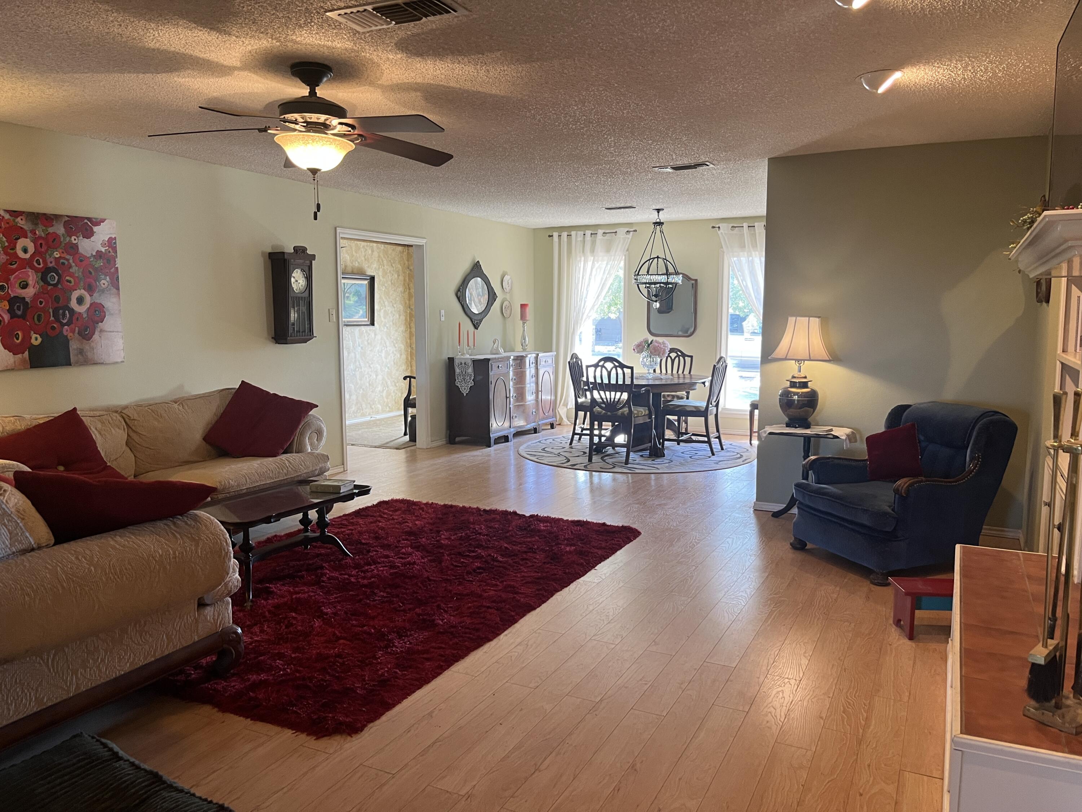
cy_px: 406
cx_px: 541
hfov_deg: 67.3
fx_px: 813
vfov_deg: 53.1
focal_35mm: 26
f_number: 1.6
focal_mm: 5.1
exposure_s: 1/60
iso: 100
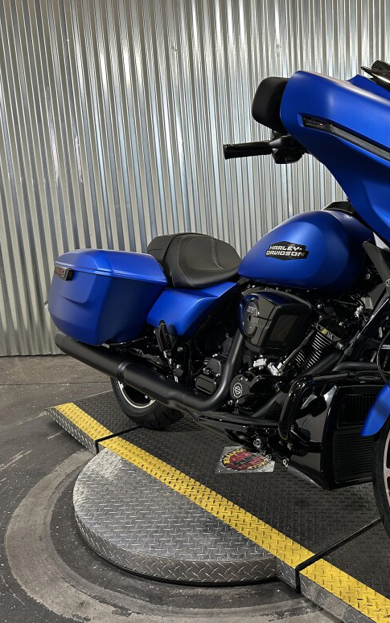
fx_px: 595
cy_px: 306
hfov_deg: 35.0
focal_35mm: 35
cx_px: 318
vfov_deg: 55.3
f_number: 1.78
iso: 160
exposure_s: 1/60
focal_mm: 6.86
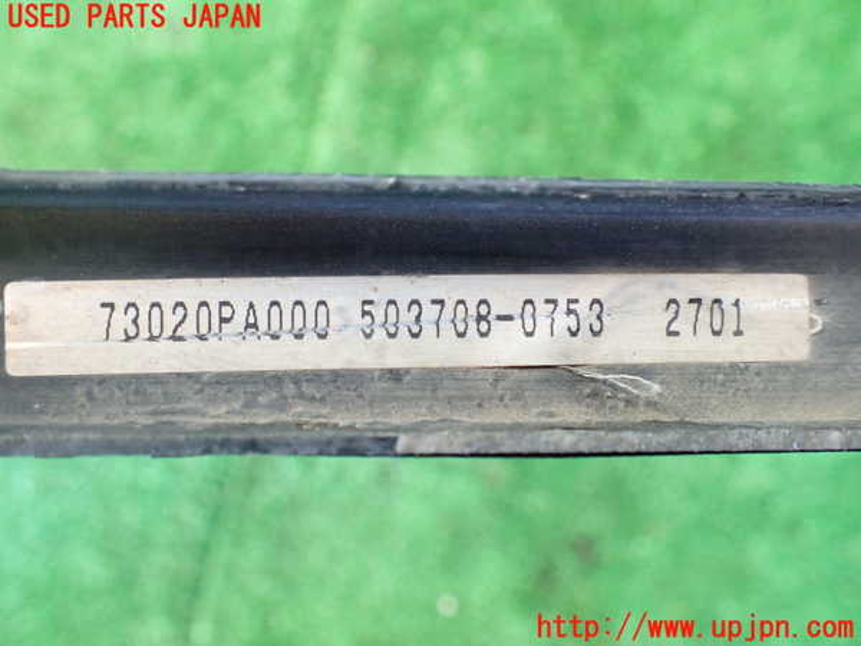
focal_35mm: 30
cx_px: 430
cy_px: 323
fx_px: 746
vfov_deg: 46.8
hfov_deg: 60.0
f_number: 2.3
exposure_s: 1/40
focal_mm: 5.4
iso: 800
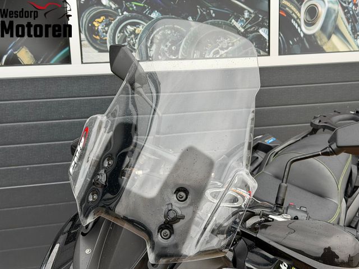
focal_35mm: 48
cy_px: 134
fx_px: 498
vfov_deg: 30.3
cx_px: 180
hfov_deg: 39.7
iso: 64
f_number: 1.78
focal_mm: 6.76
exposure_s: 1/298
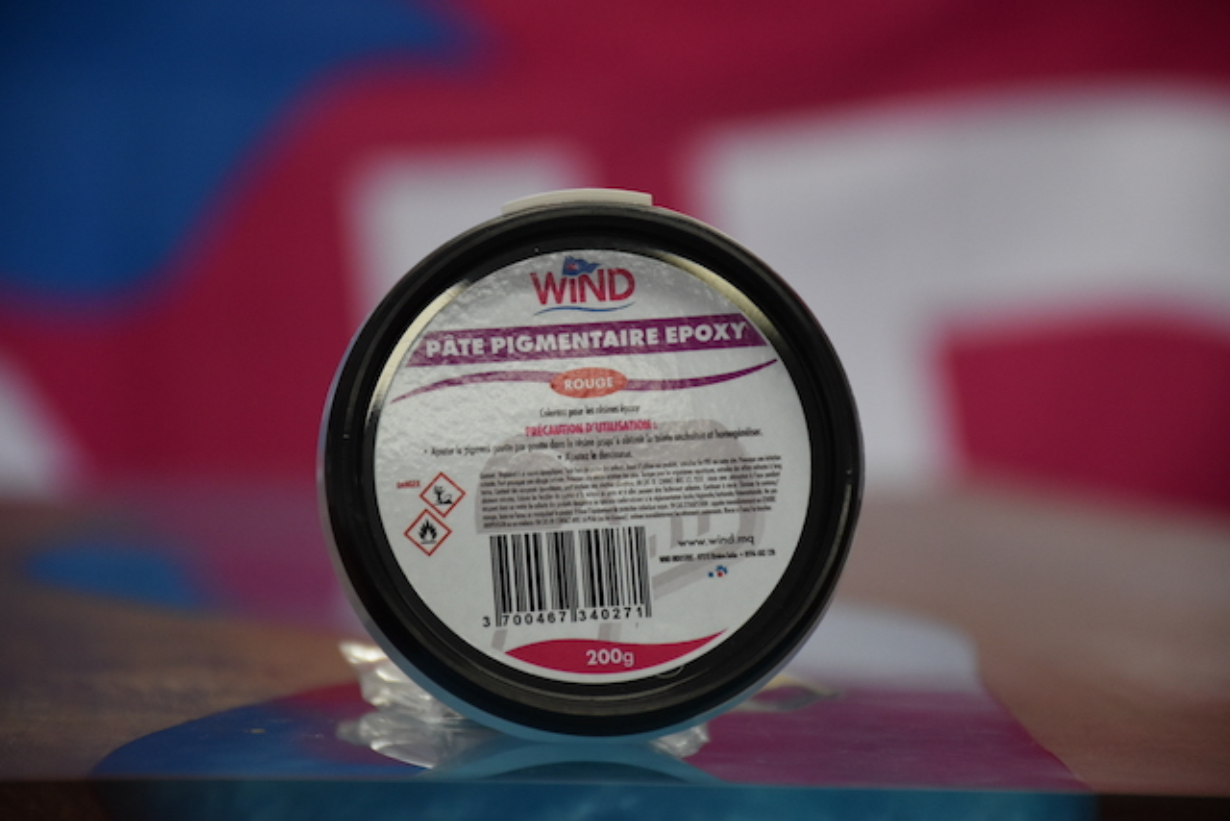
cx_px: 615
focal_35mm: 210
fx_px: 7176
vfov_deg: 6.5
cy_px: 410
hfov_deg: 9.8
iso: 1400
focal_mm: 140
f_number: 5.6
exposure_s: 1/125
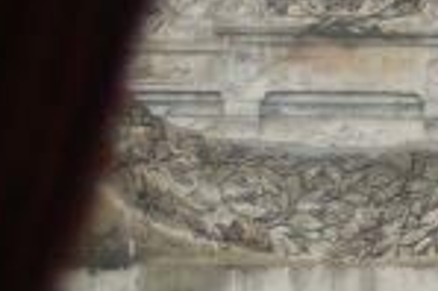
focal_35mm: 309
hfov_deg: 6.5
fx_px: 3755
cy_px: 282
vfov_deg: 4.4
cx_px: 758
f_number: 4.5
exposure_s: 1/60
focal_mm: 48
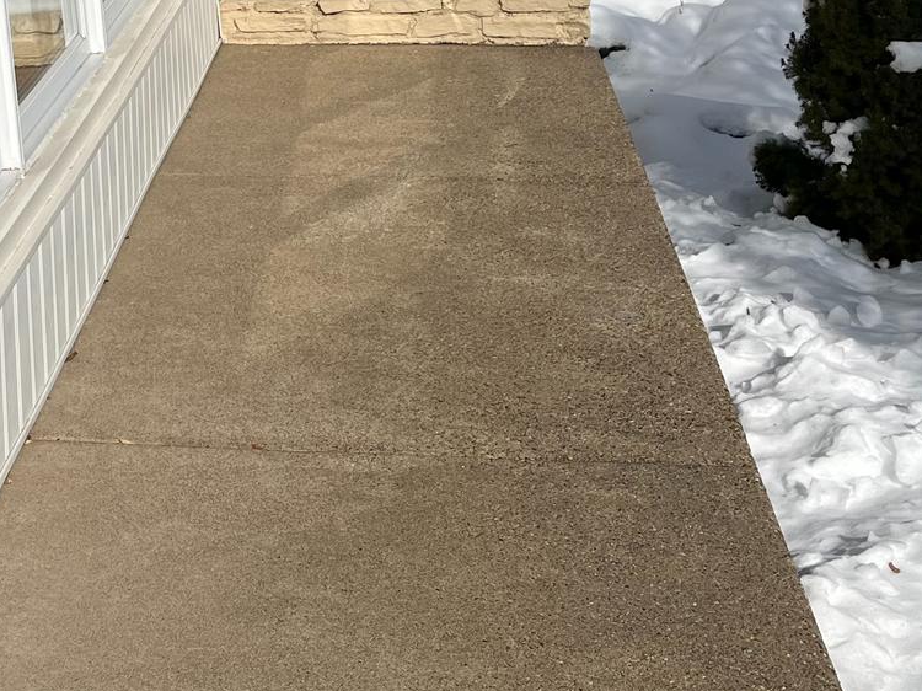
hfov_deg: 27.1
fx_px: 1890
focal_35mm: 71
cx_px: 251
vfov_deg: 20.0
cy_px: -21
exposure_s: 1/10870
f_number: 1.6
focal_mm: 5.1
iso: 50
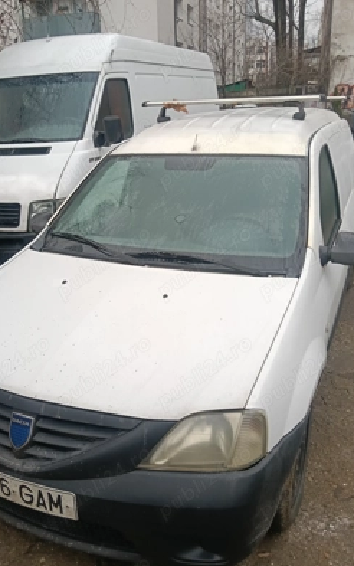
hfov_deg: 43.1
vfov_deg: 64.6
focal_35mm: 29
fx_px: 447
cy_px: 285
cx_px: 154
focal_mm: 3.98
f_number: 1.8
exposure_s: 1/100
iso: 125
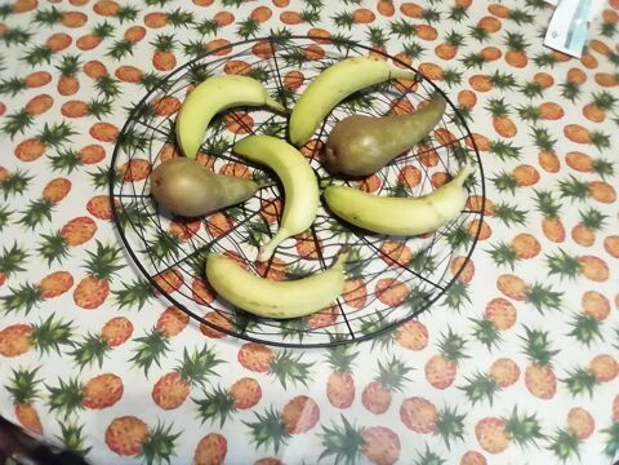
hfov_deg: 65.3
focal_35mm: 27
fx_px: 483
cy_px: 232
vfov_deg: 51.4
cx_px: 310
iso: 640
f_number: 2.4
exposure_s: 1/20
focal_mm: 2.25
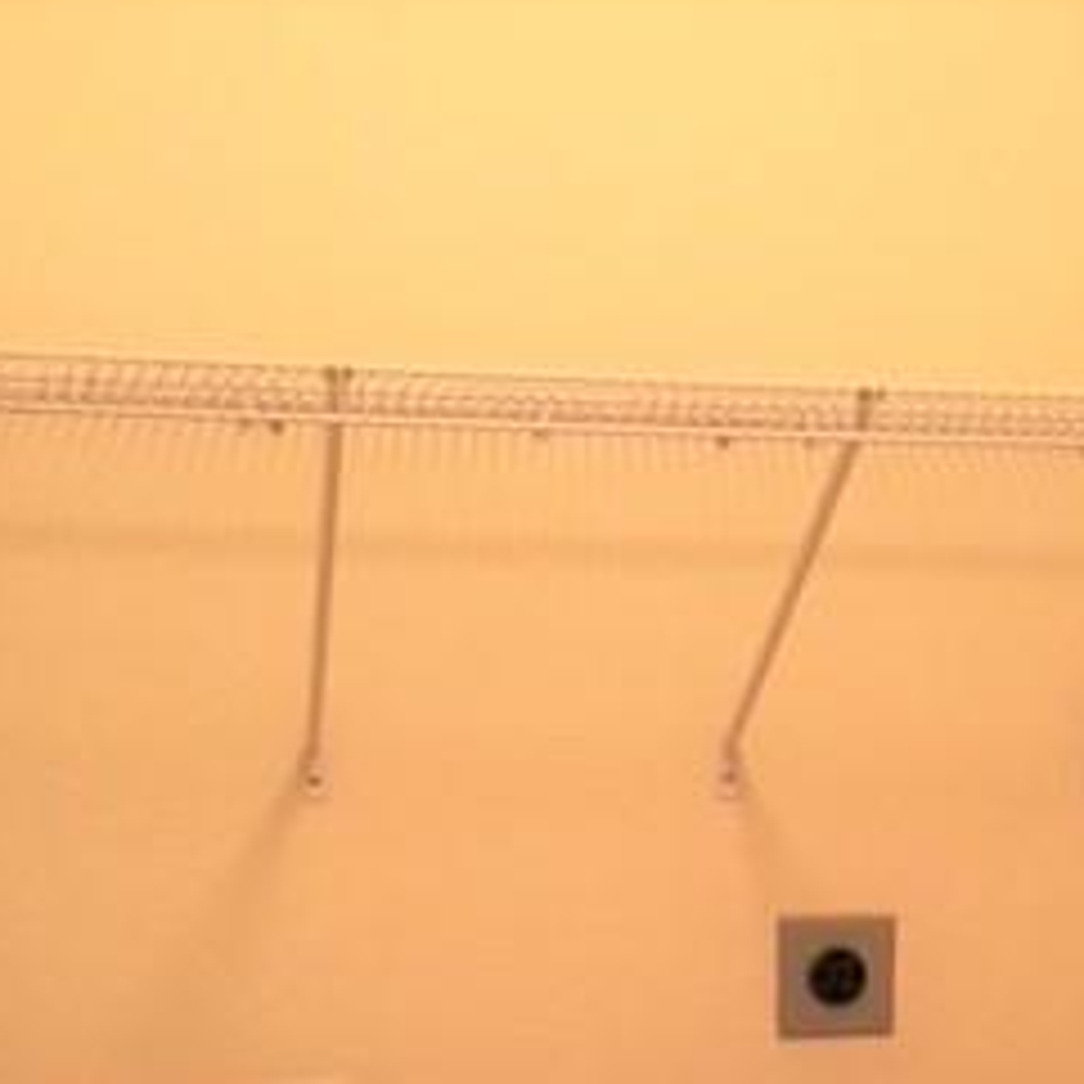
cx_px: 765
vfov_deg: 22.6
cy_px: 1408
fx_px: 2409
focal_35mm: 68
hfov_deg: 25.2
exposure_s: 1/15
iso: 50
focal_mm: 4.15
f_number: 2.2
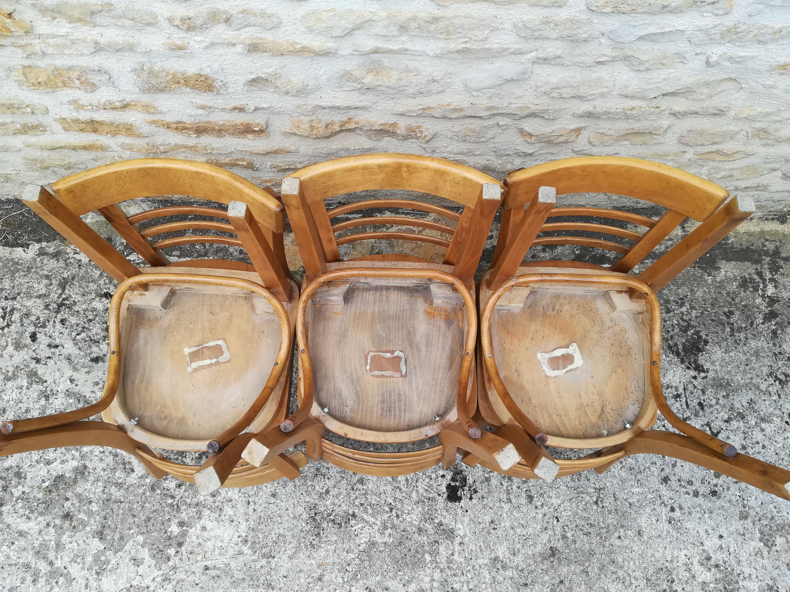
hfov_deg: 67.3
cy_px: 296
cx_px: 395
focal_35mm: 26
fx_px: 593
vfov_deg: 53.1
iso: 50
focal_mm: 3.83
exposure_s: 1/176
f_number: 2.2
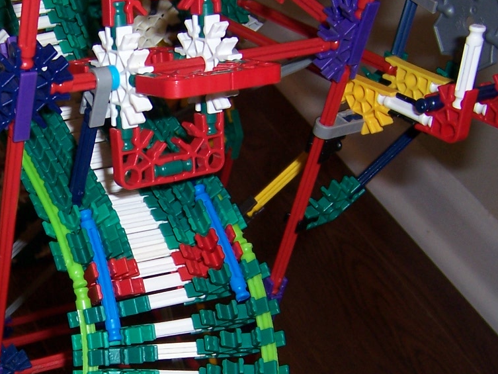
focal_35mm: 68
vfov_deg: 21.4
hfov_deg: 27.2
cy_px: 281
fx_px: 978
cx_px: 21
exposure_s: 1/60
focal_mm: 5.5
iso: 80
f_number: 2.8
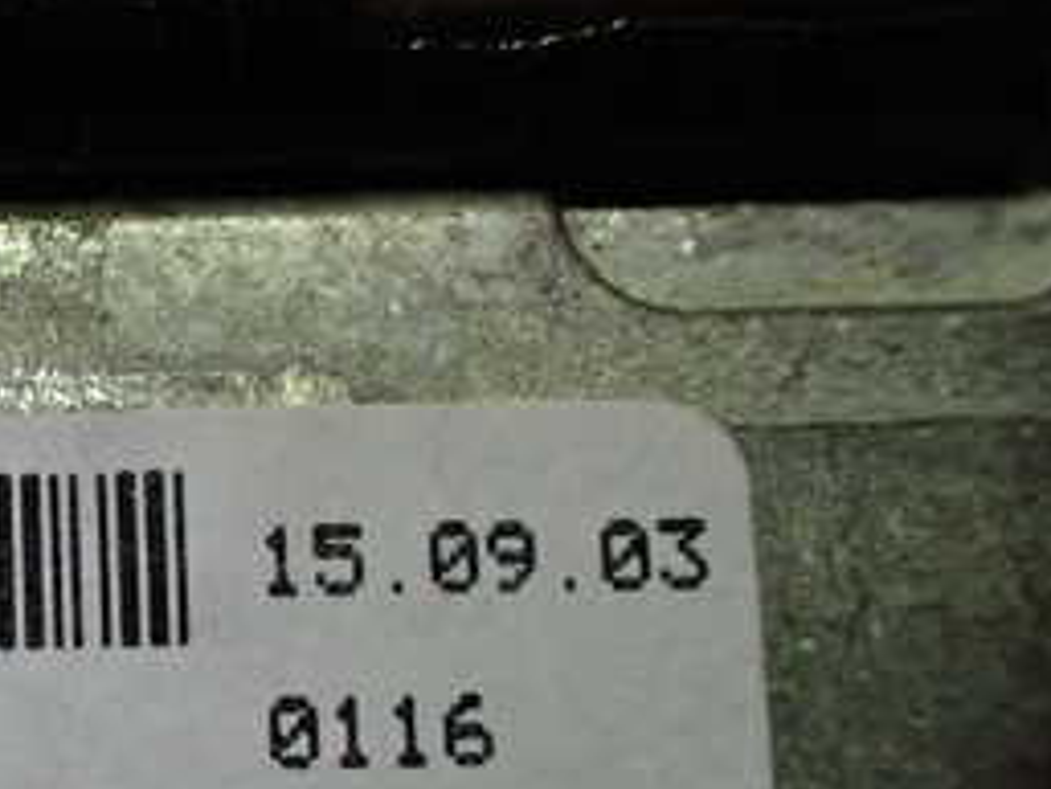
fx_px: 2126
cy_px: 642
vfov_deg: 20.8
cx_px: -123
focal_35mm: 70
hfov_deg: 25.6
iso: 640
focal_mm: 5.4
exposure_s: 1/125
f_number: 2.3
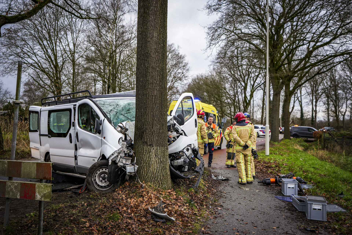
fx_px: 342
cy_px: 118
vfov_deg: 37.9
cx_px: 176
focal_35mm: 35
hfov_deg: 54.4
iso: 160
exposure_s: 1/250
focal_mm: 35
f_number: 2.8
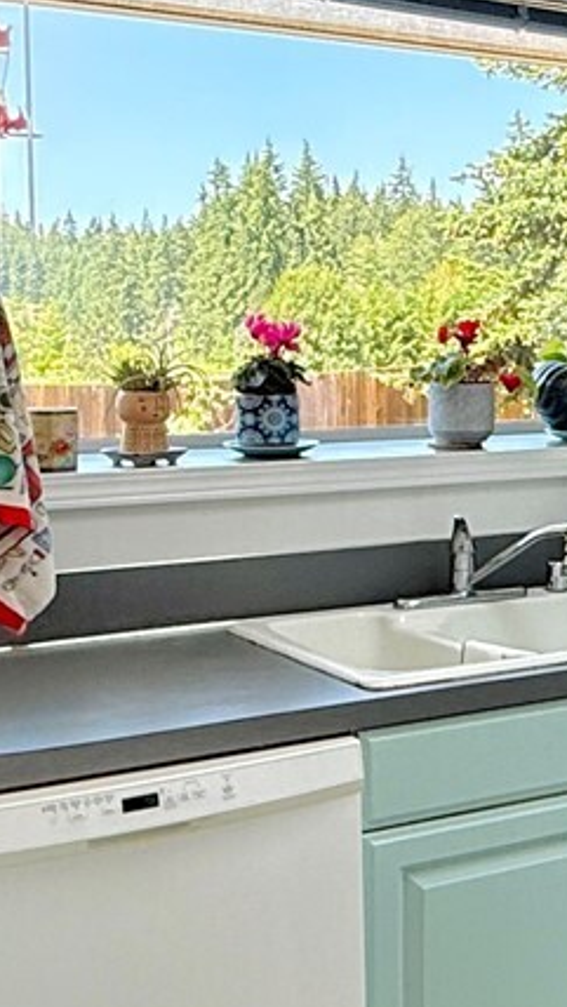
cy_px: 608
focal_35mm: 57
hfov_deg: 19.6
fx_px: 1522
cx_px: 713
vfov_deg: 36.5
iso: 64
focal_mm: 2.22
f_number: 2.2
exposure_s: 1/203
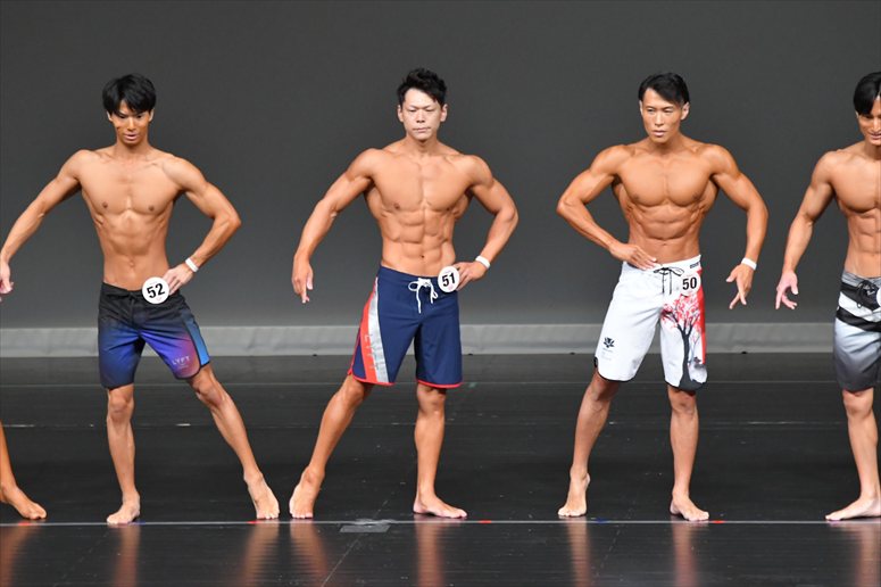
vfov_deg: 4.6
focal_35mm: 300
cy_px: 294
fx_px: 7338
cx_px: 440
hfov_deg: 6.9
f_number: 5.6
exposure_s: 1/400
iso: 4000
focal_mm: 200
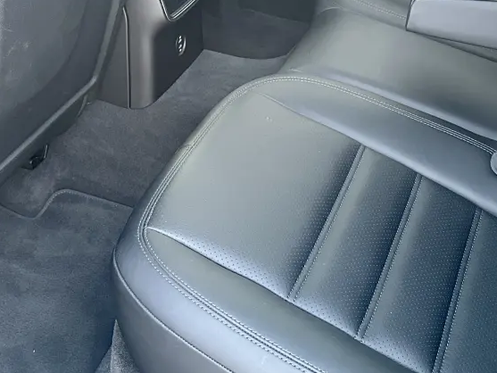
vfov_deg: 23.1
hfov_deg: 31.2
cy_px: 37
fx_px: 890
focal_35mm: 62
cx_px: 282
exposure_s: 1/60
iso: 500
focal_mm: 6.86
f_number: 1.78
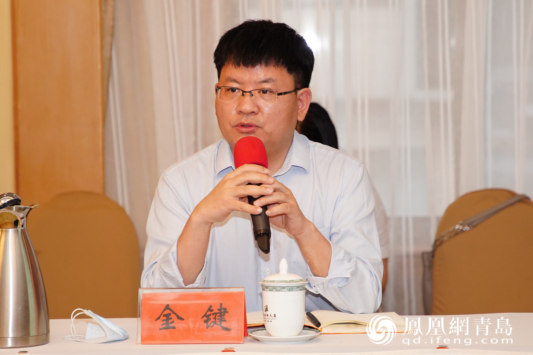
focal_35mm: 139
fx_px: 2058
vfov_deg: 9.9
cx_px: 266
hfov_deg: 14.8
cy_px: 178
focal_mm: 93
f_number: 4
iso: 2000
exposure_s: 1/250
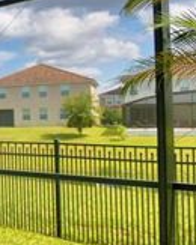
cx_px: -253
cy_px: 119
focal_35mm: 61
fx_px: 443
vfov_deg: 31.0
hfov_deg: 15.7
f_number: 4.5
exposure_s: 1/1000
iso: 100
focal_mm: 10
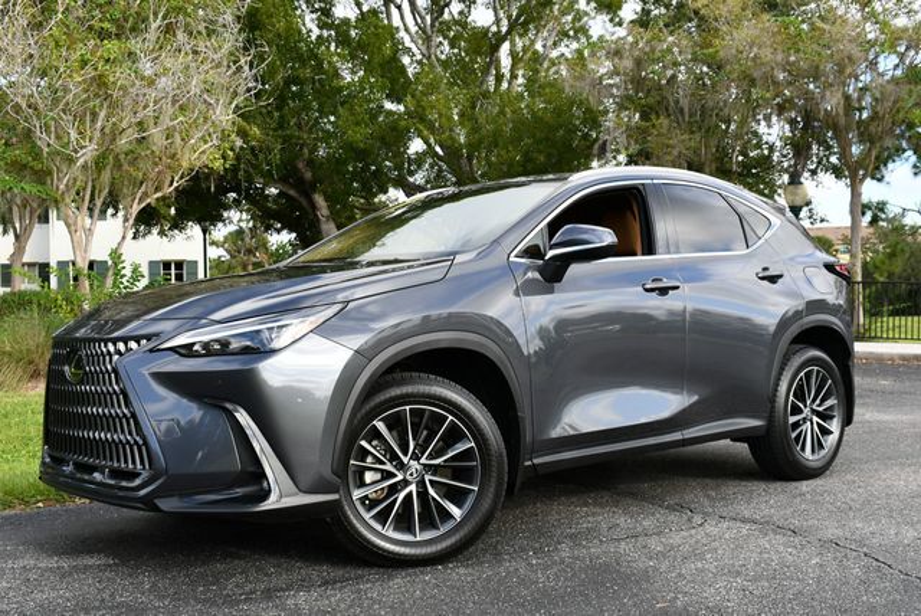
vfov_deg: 30.6
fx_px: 1127
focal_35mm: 44
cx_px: 460
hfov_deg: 44.5
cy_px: 308
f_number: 7.1
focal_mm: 22
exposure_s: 1/250
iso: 200
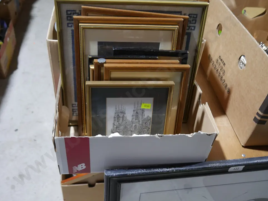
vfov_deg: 41.8
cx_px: 129
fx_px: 263
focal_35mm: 34
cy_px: 98
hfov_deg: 53.9
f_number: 3.6
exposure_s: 1/60
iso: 500
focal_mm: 16
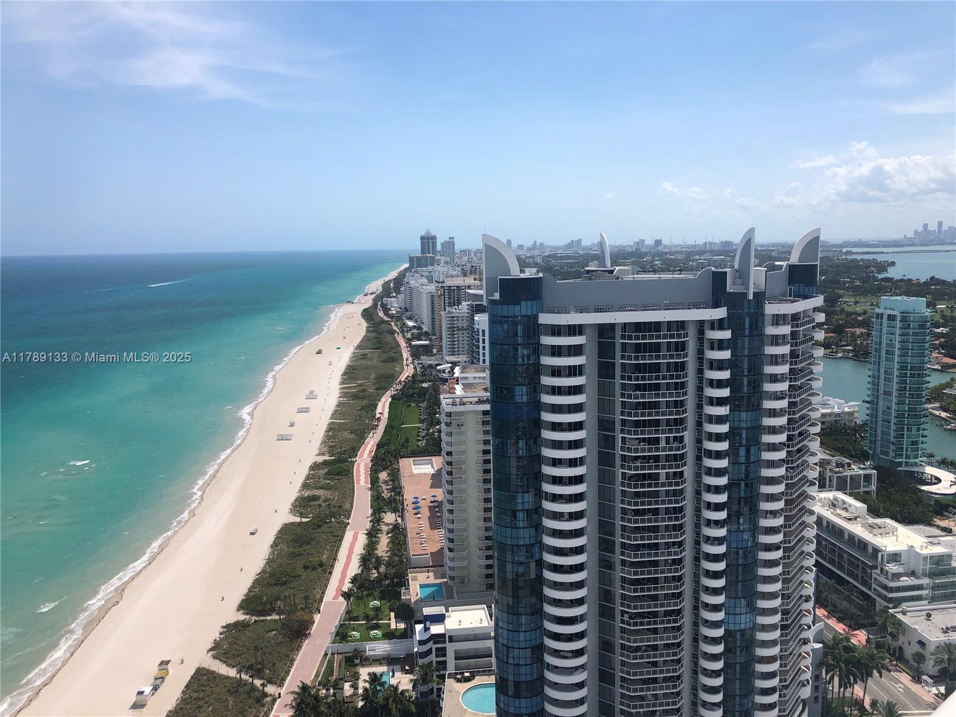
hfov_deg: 63.4
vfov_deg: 49.7
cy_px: 358
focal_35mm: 28
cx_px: 478
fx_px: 773
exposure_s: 1/3472
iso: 20
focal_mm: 3.99
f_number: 1.8
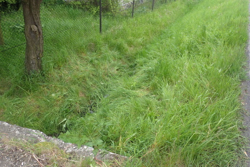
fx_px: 195
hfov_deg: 65.4
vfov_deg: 46.4
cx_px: 118
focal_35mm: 28
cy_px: 78
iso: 100
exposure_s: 1/60
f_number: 2.8
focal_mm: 4.5
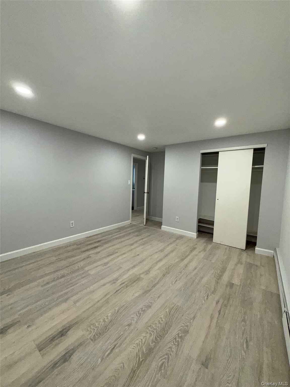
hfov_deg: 85.7
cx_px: 145
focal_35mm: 14
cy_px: 194
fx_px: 156
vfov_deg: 102.1
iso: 200
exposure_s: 1/122
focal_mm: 2.22
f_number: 2.2
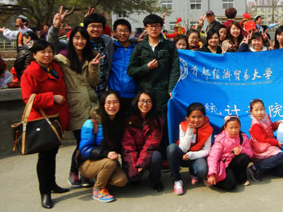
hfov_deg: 35.9
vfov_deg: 28.4
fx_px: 417
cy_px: 77
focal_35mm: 51
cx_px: 239
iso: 160
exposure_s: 1/355
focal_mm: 5.4
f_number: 7
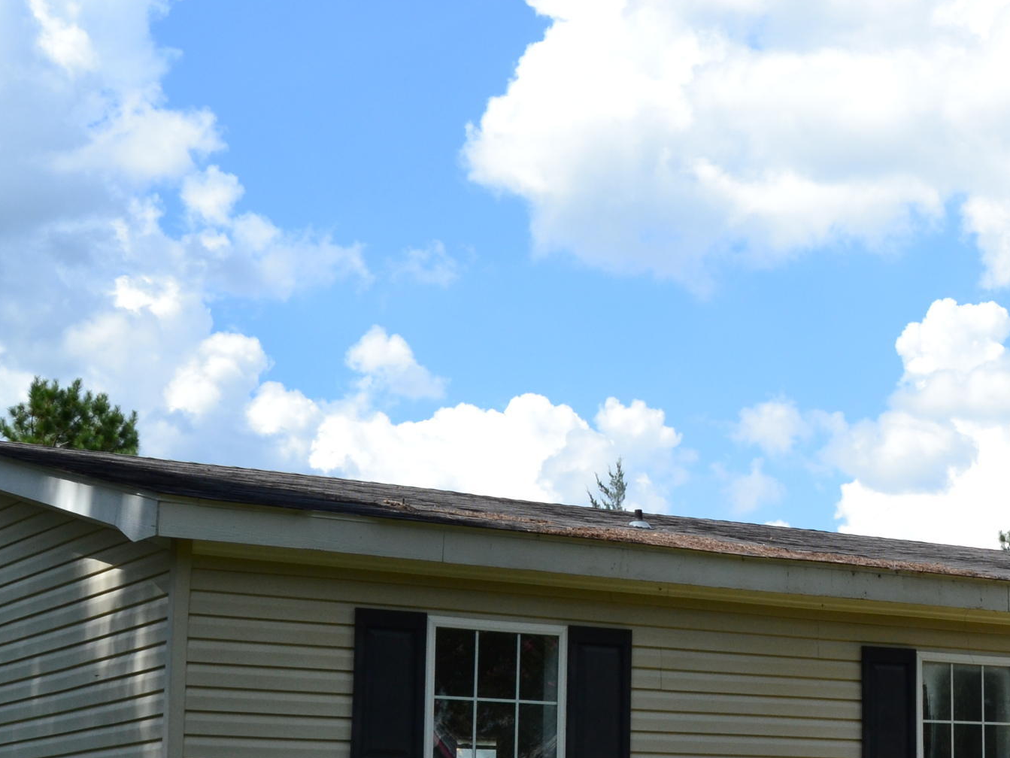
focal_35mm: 74
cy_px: 526
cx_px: 1099
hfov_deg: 24.6
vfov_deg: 19.8
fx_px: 2162
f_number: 11
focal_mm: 23
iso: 400
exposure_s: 1/400
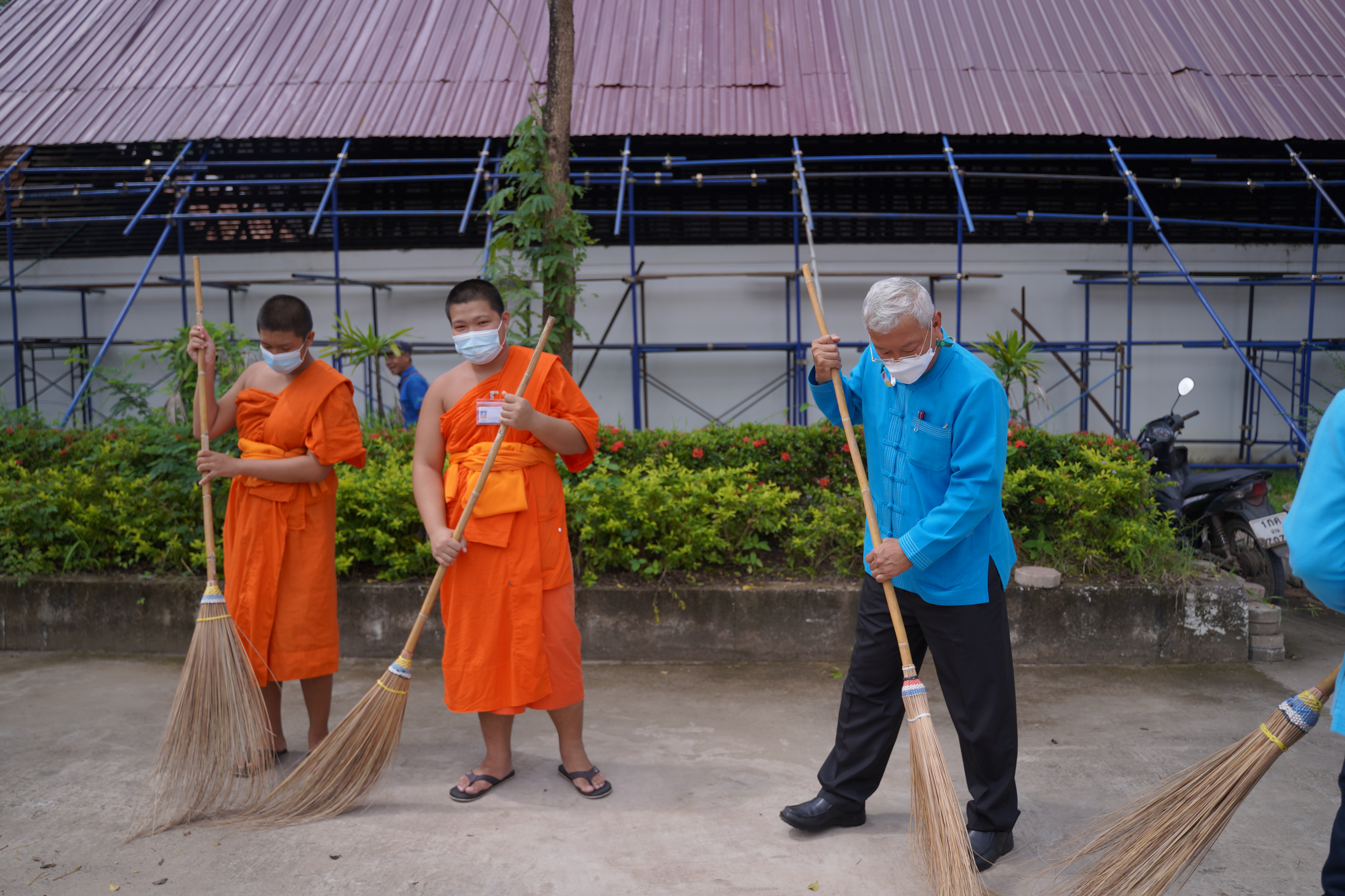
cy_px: 448
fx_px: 1083
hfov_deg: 63.7
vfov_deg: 45.0
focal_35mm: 29
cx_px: 672
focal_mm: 29
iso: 100
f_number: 2.8
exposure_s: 1/1000
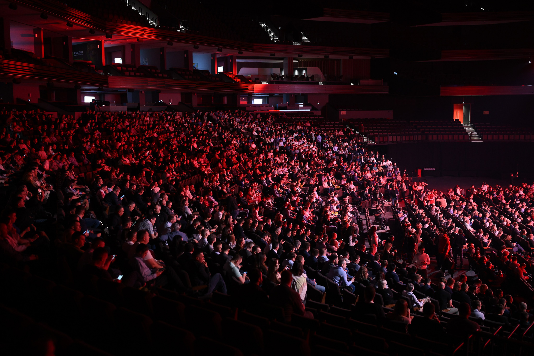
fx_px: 519
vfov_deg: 37.9
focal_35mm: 35
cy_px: 178
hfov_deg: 54.4
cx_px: 267
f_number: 1.8
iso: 1250
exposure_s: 1/80
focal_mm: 35
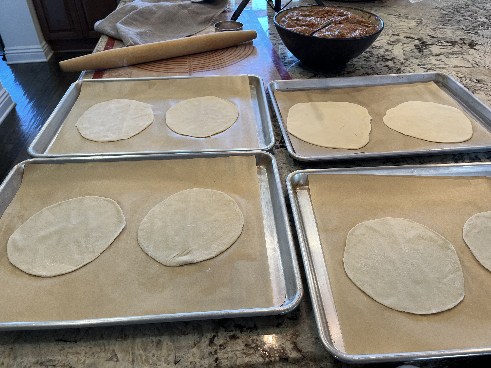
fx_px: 369
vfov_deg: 53.1
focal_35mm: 26
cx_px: 246
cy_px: 184
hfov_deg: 67.3
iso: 80
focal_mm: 5.1
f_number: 1.6
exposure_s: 1/60
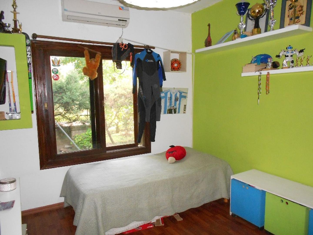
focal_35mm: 26
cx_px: 156
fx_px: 235
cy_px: 118
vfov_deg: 53.1
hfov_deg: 67.3
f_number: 3.2
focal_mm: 4.6
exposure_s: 1/25
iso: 500
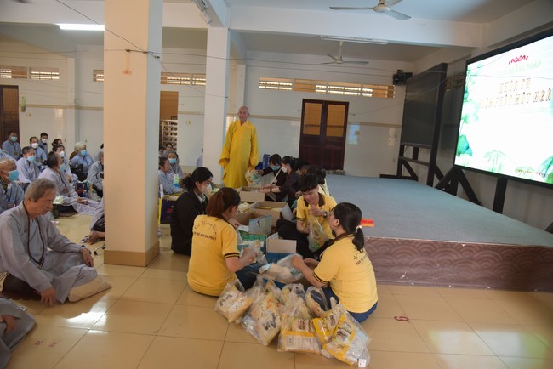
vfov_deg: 53.2
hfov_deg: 73.7
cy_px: 184
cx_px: 276
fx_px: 369
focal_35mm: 24
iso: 1600
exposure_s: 1/60
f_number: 4
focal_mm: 24
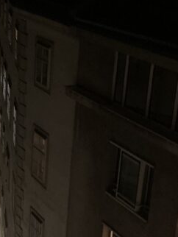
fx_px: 609
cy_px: 225
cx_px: -35
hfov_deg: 16.0
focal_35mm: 89
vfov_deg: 21.4
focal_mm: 3.99
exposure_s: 1/15
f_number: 1.8
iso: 1000
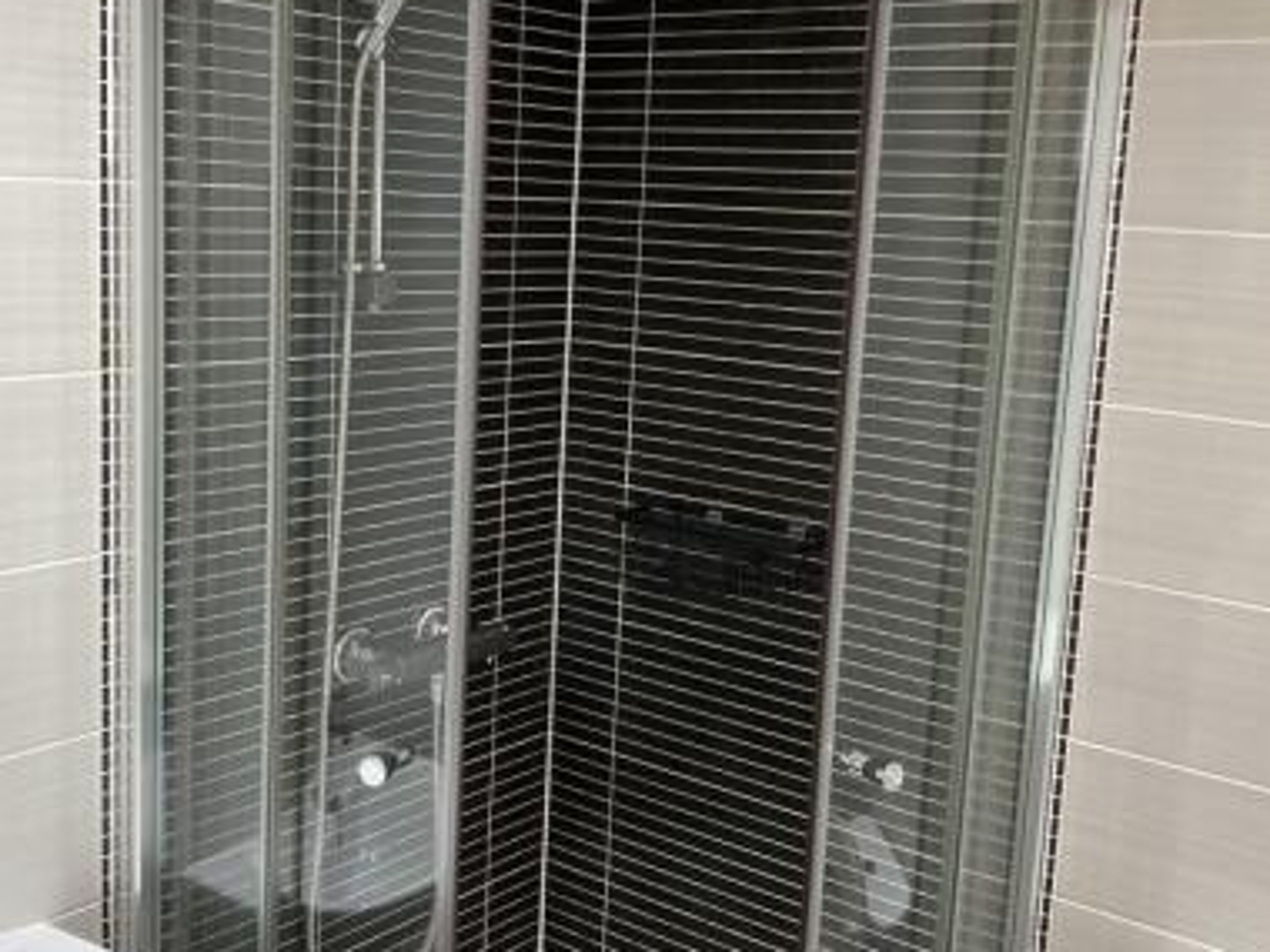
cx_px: 573
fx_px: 1578
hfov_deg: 43.8
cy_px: 469
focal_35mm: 43
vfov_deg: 33.6
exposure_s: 1/50
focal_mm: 3.99
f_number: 1.8
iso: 125
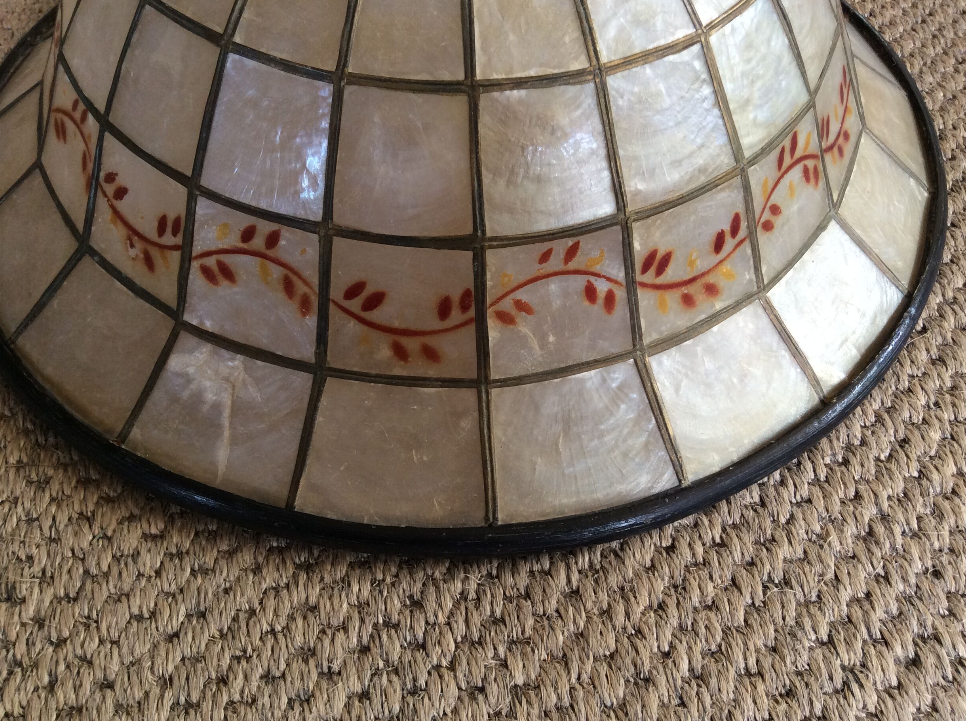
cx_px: 493
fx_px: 947
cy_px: 367
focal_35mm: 34
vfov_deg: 41.7
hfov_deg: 54.0
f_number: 2.4
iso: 64
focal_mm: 3.3
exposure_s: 1/25
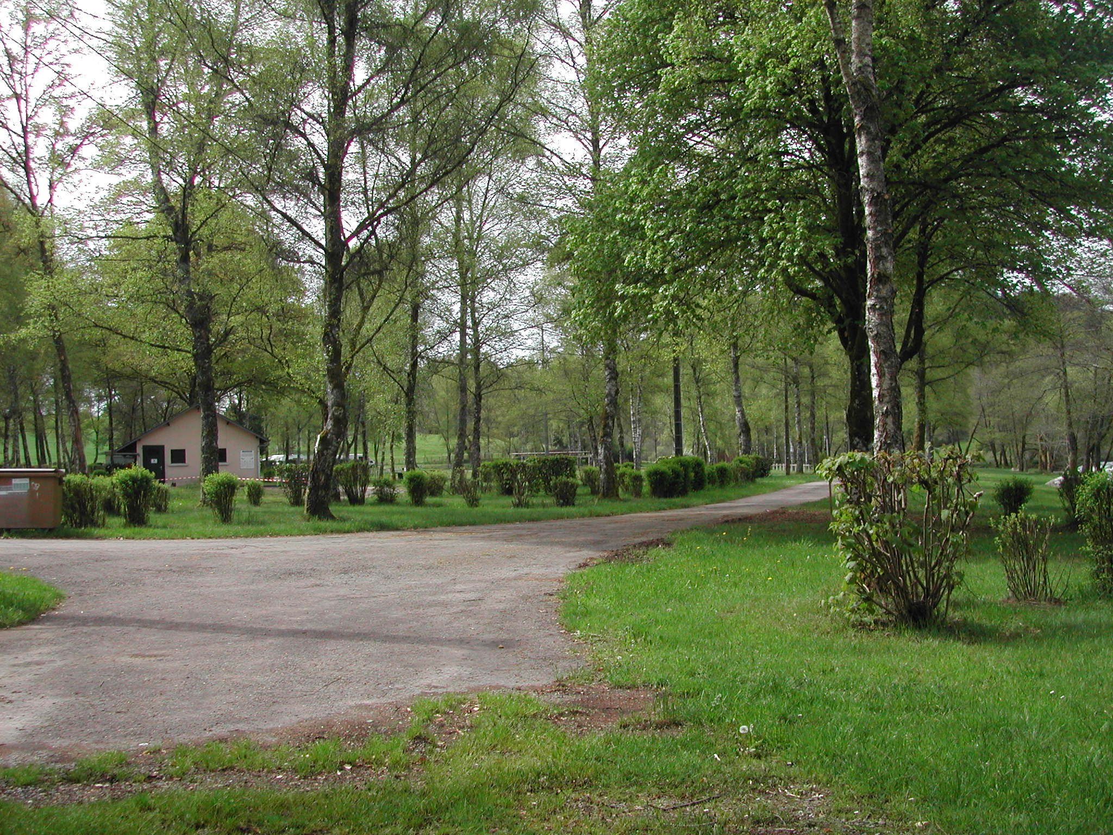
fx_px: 1222
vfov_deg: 37.7
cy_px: 418
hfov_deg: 49.0
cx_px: 556
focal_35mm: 38
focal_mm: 8
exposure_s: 1/546
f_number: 2.8
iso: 100
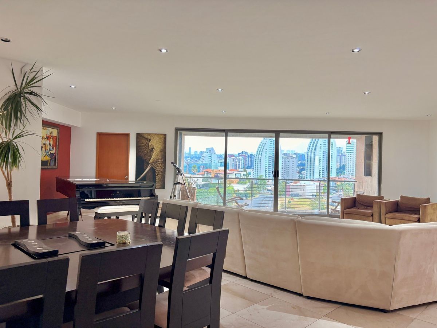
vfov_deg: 53.1
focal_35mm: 26
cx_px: 218
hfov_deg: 67.3
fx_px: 328
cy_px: 164
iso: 100
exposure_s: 1/121
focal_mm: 5.96
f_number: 1.6
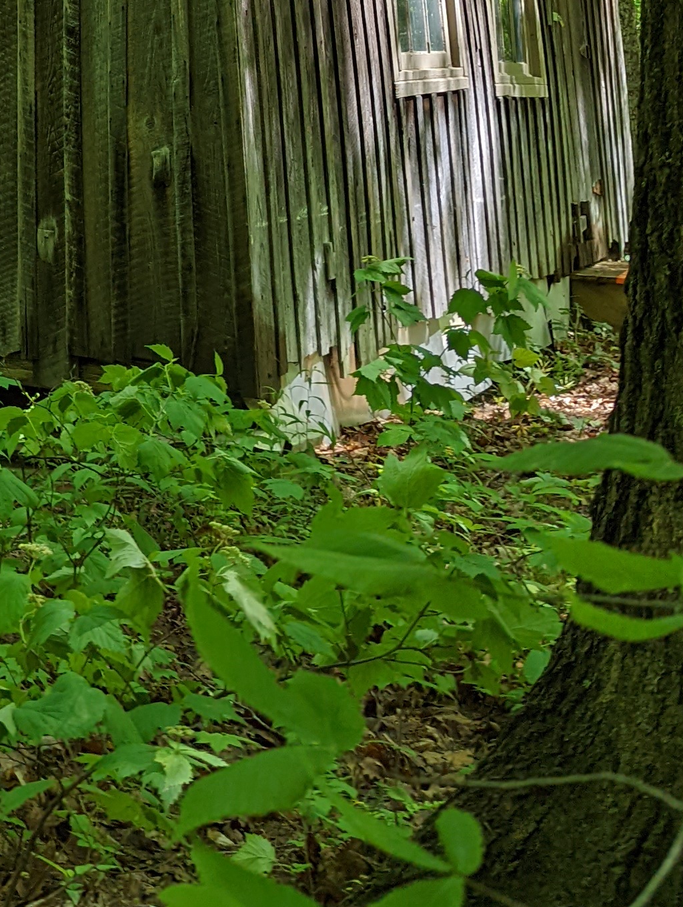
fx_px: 1889
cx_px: -261
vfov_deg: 24.0
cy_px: -245
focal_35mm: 72
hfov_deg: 18.7
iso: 32
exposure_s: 1/138
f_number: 1.85
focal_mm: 6.81
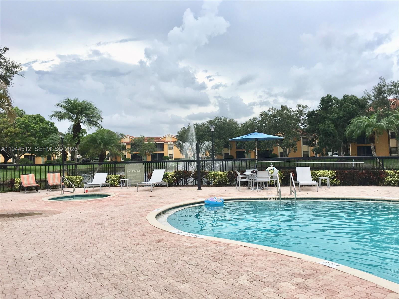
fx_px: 334
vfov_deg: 48.2
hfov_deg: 61.7
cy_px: 150
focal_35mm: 29
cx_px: 200
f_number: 2.2
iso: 25
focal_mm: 4.15
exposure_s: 1/905
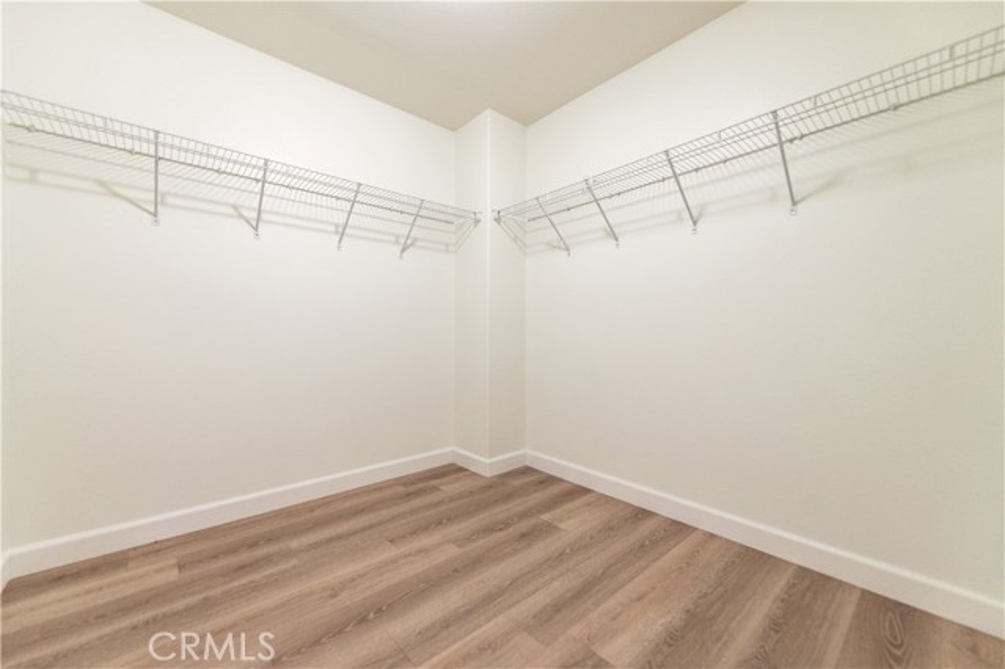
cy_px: 334
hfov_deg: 104.3
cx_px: 502
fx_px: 391
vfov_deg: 81.1
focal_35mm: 14
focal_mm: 14
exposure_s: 1/125
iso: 2500
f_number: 2.8
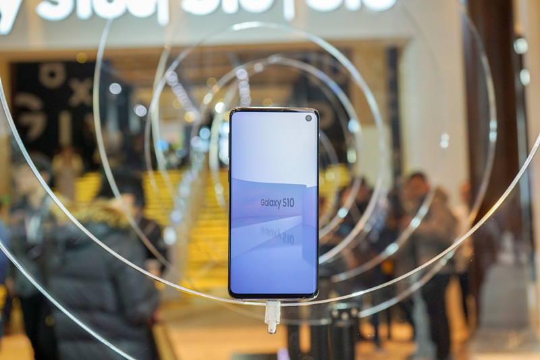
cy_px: 180
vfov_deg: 27.5
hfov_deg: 40.3
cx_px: 270
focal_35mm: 49
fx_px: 735
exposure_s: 1/80
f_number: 6.3
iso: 1000
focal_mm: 49
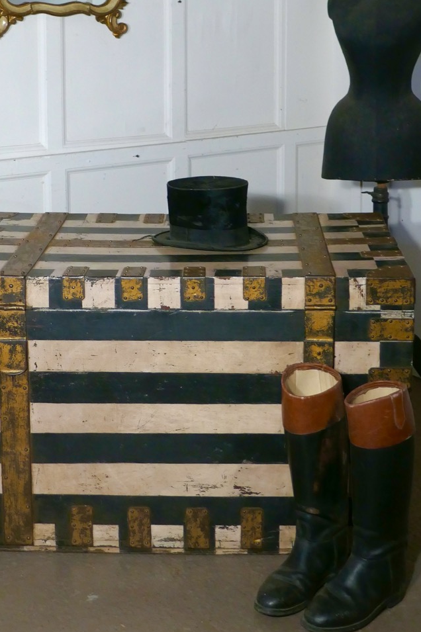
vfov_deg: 29.5
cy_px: 147
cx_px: 214
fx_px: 1176
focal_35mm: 67
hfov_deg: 20.3
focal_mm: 14.5
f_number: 3.7
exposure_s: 1/80
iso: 500
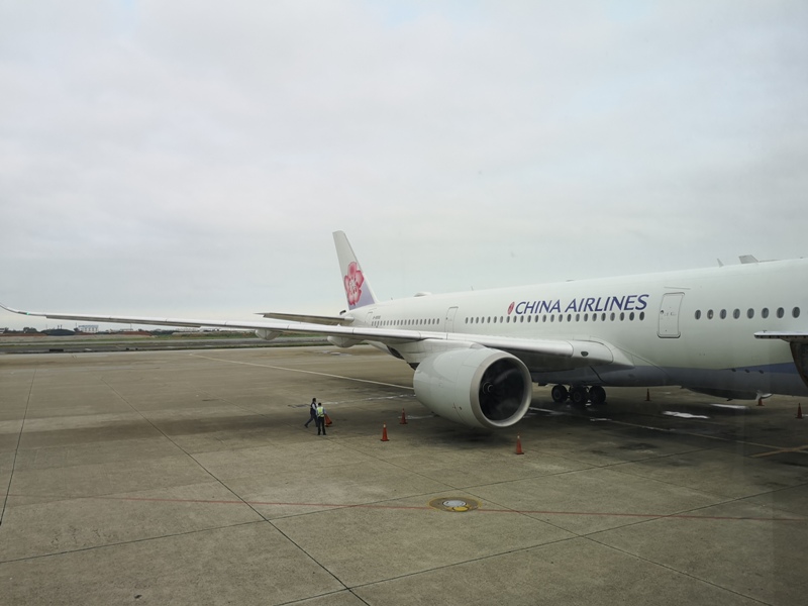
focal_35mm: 27
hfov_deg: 65.3
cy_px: 303
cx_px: 404
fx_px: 630
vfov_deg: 51.4
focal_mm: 3.95
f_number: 1.8
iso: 50
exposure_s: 1/443
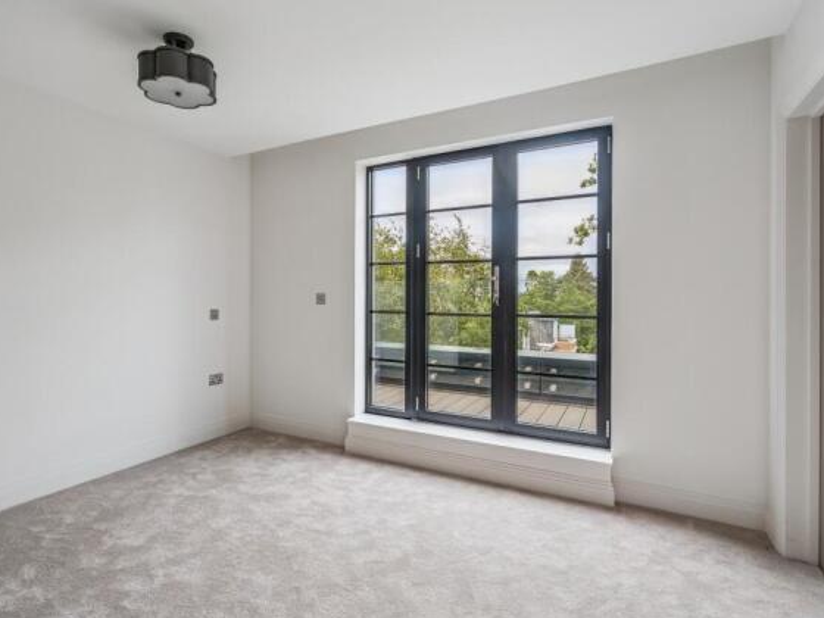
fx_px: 428
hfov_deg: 87.2
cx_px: 354
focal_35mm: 18
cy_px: 310
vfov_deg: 71.6
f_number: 5.6
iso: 640
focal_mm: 16
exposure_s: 1/60
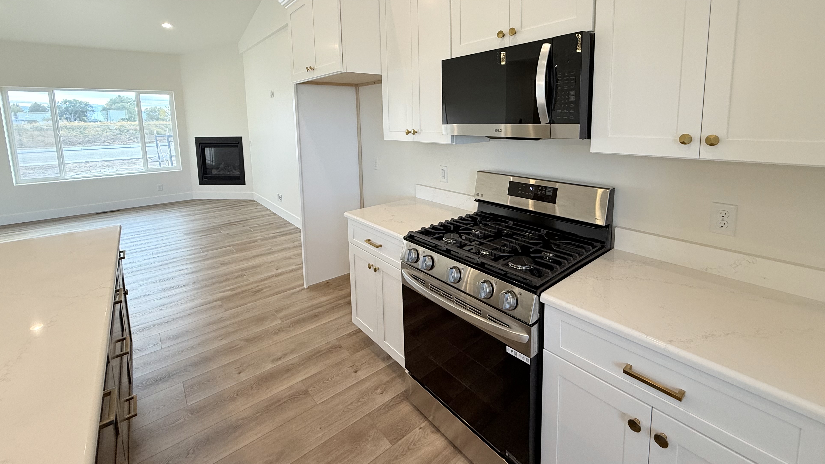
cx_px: 429
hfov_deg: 99.3
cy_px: 160
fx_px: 350
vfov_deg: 65.6
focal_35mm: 16
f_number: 2.2
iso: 125
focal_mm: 2.22
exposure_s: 1/120
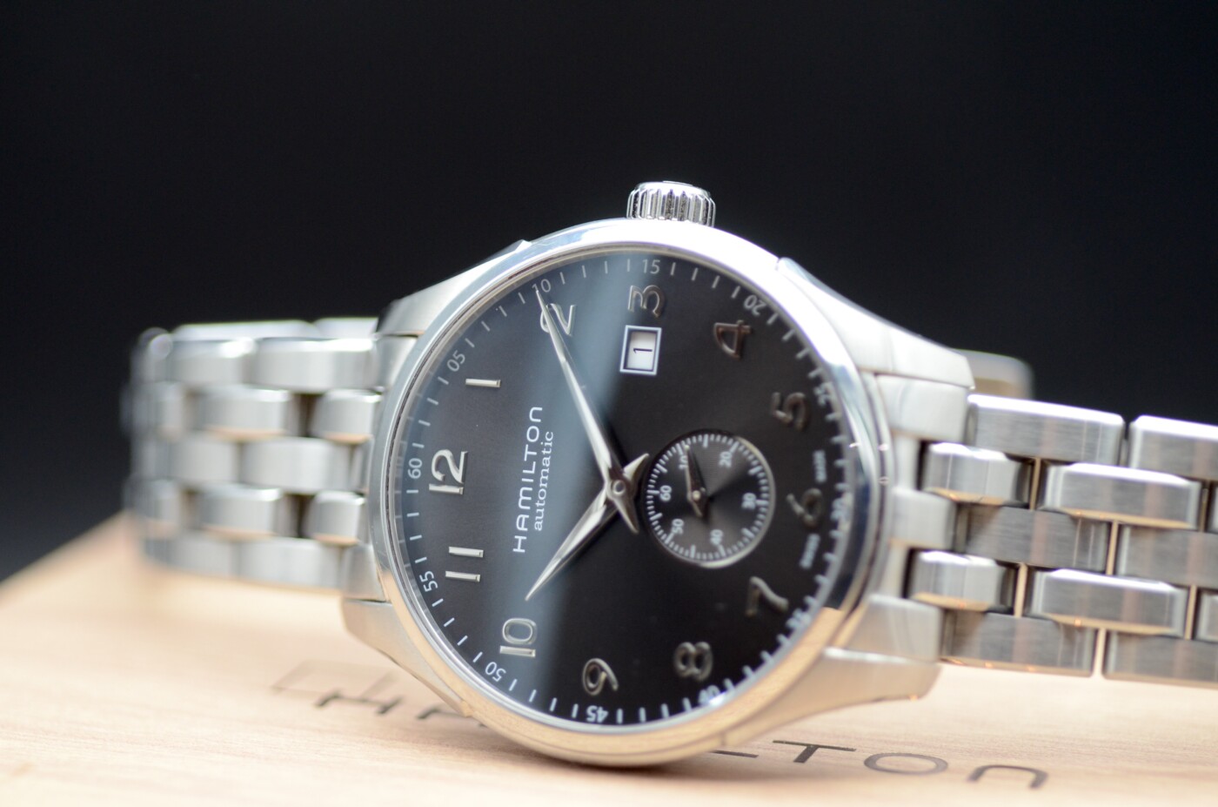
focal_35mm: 90
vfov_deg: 15.1
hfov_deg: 22.7
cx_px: 609
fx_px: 3038
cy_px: 404
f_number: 3.2
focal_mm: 60
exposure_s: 1/250
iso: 800
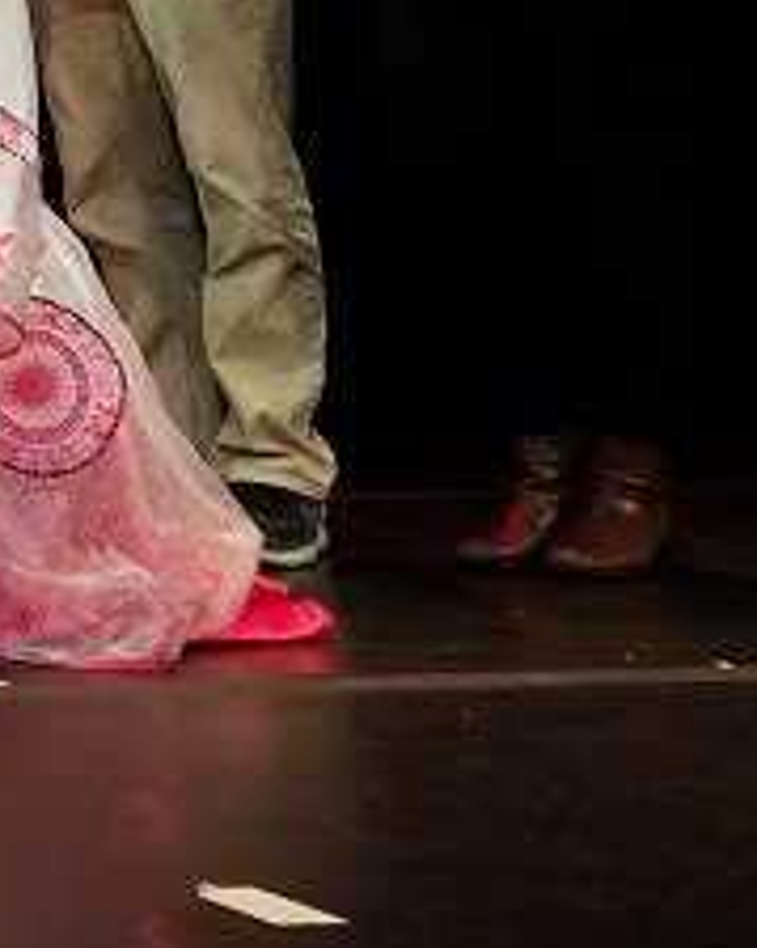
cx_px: -1125
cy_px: -370
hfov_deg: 11.9
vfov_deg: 17.4
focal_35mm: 102
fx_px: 2858
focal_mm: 4.2
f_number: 1.7
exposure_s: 1/120
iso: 100
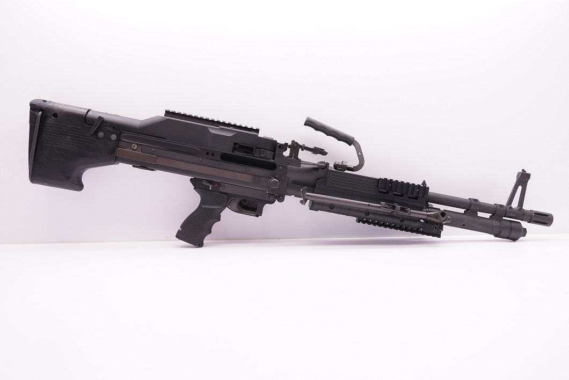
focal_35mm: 32
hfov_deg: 59.5
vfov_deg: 41.8
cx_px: 284
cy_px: 190
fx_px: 498
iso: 1000
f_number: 5.6
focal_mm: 21
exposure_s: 1/125
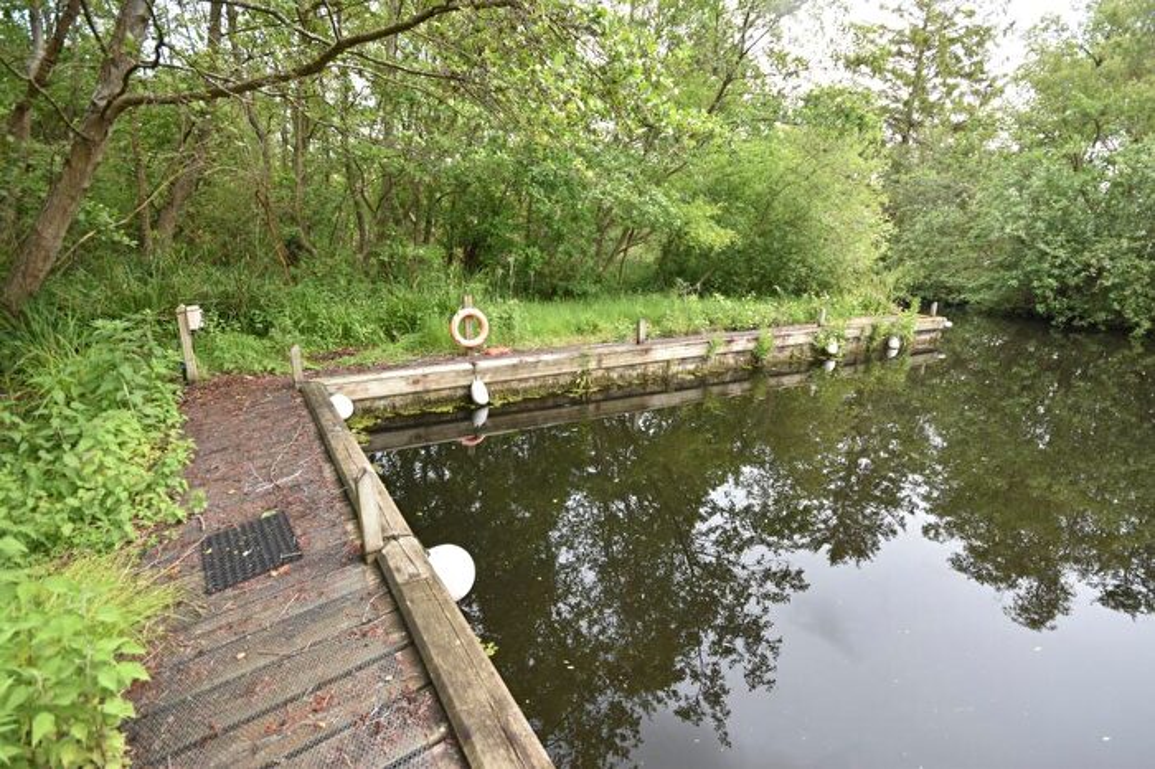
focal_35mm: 15
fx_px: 481
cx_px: 578
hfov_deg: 100.4
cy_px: 384
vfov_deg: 77.3
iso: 400
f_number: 6.3
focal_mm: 10
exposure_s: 1/160
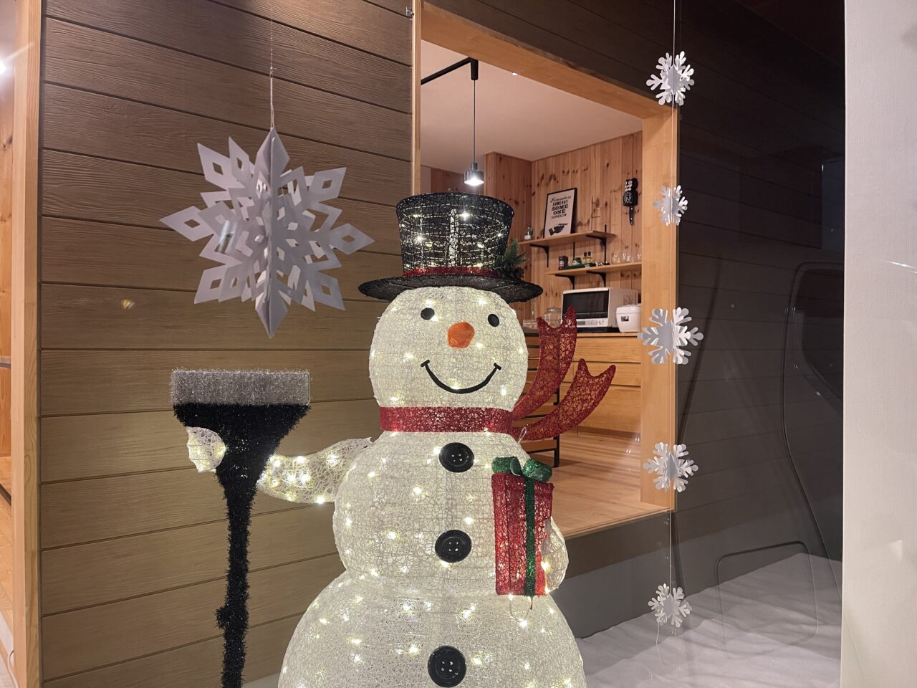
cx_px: 458
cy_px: 344
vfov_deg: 54.9
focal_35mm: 25
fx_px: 662
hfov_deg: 69.4
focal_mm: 5.1
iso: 200
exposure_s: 1/50
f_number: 1.6
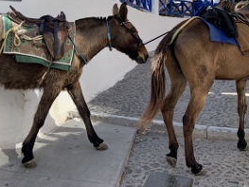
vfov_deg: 29.7
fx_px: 338
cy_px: 22
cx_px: 95
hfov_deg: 40.2
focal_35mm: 47
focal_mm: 4.25
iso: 25
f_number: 1.8
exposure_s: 1/1088
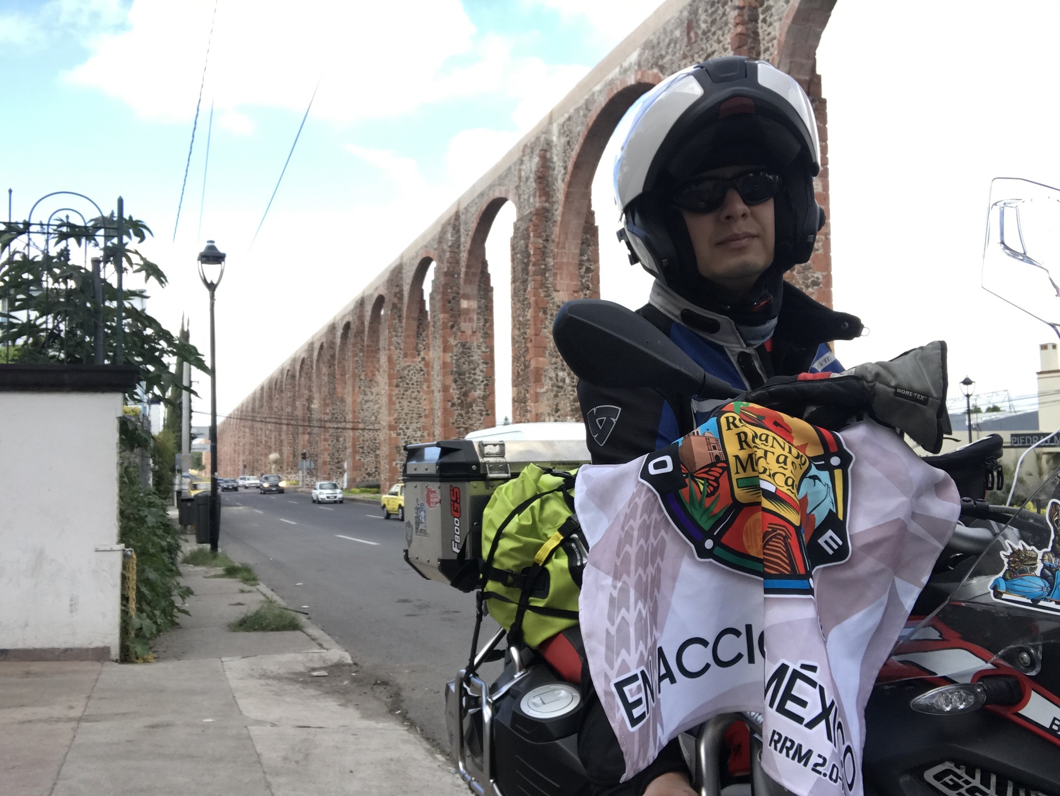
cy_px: 398
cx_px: 530
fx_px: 980
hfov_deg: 56.8
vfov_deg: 44.2
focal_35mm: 32
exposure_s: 1/320
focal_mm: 2.87
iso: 25
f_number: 2.2
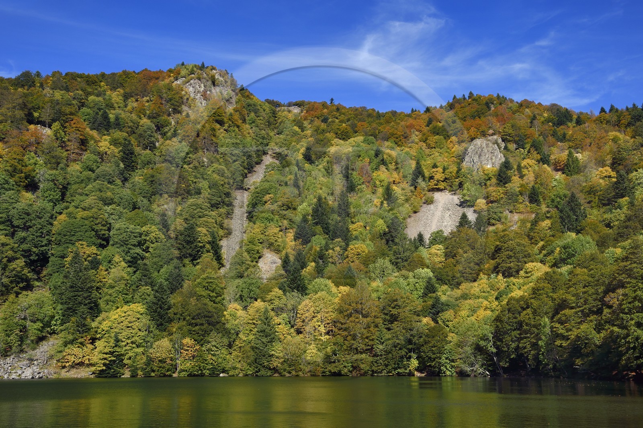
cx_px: 322
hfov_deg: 50.7
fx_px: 678
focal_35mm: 38
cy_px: 214
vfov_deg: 35.0
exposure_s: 1/250
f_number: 11
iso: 200
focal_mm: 38
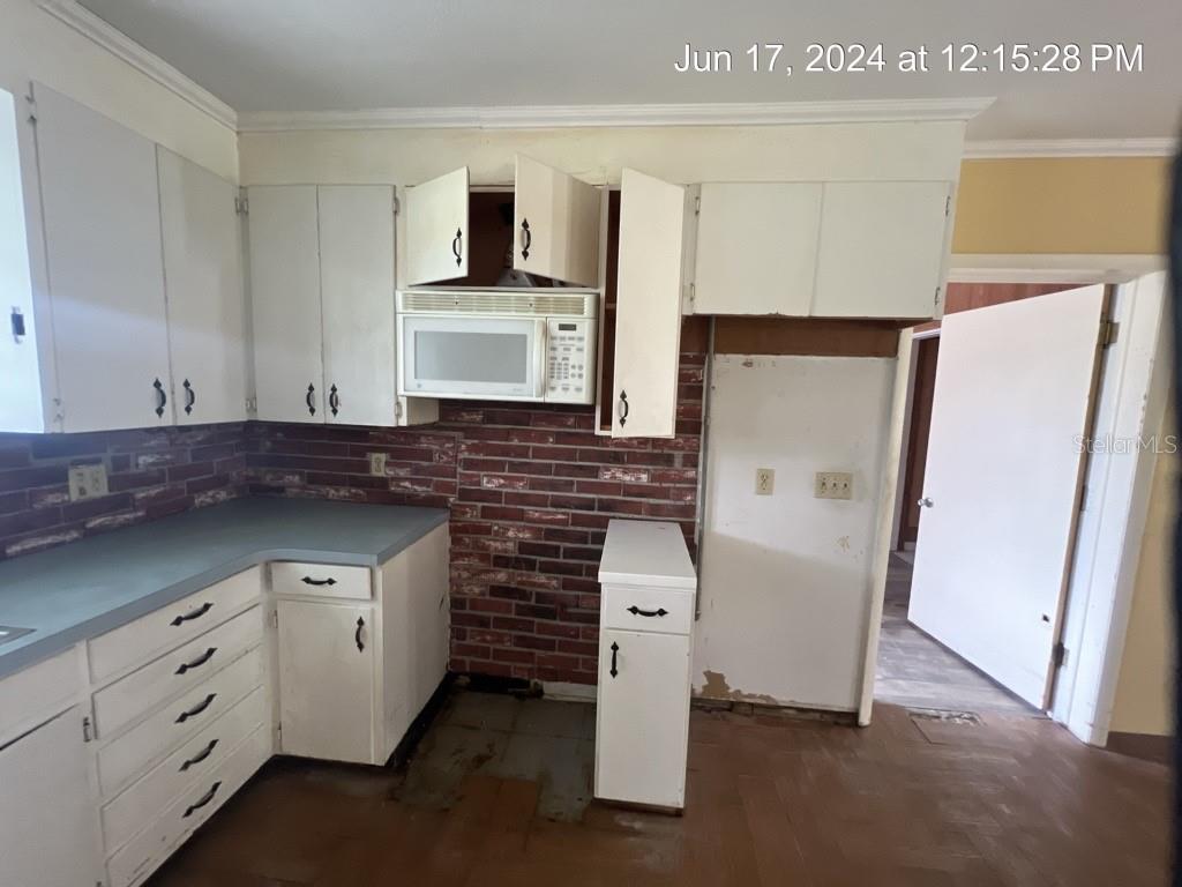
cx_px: 591
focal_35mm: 13
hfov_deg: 106.2
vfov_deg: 89.9
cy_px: 444
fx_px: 444
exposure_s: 1/60
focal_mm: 1.57
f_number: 1.8
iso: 640
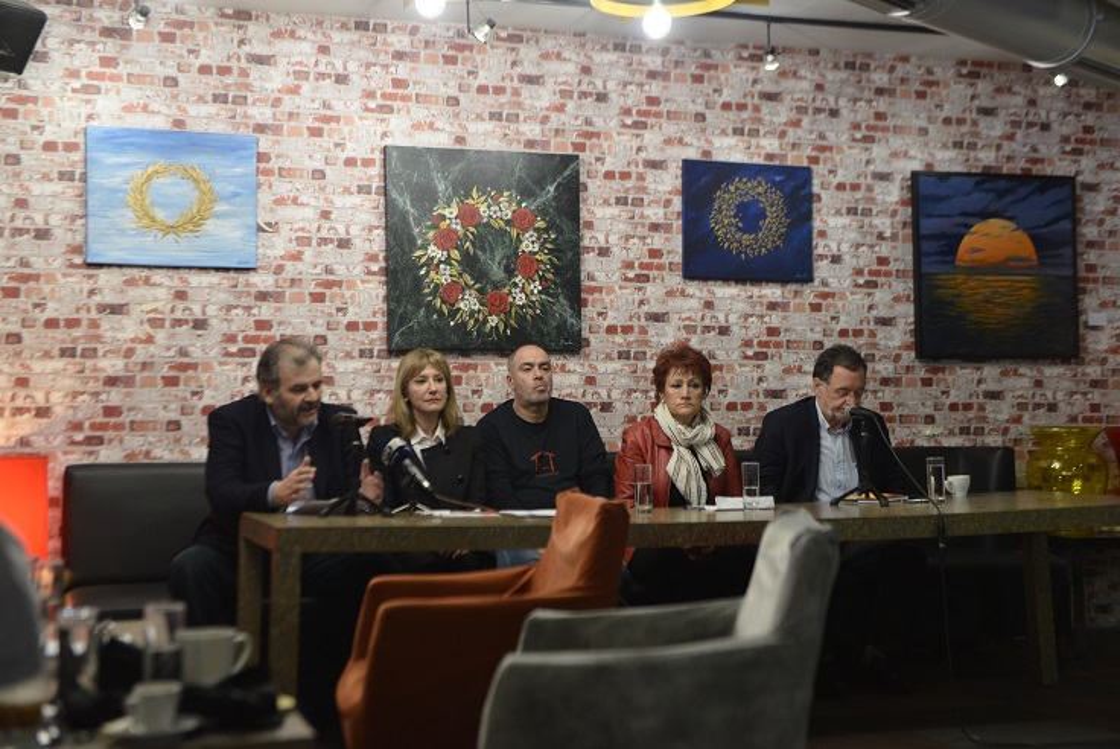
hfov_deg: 41.1
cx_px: 560
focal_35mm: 48
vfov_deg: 28.1
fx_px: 1494
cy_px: 374
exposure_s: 1/200
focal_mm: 48
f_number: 2.8
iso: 1600
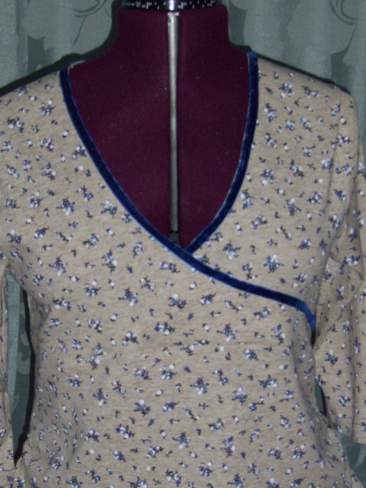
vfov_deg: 18.9
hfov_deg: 14.2
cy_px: 318
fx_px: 1466
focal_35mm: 104
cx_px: 142
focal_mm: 11
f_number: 4.1
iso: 160
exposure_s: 1/50
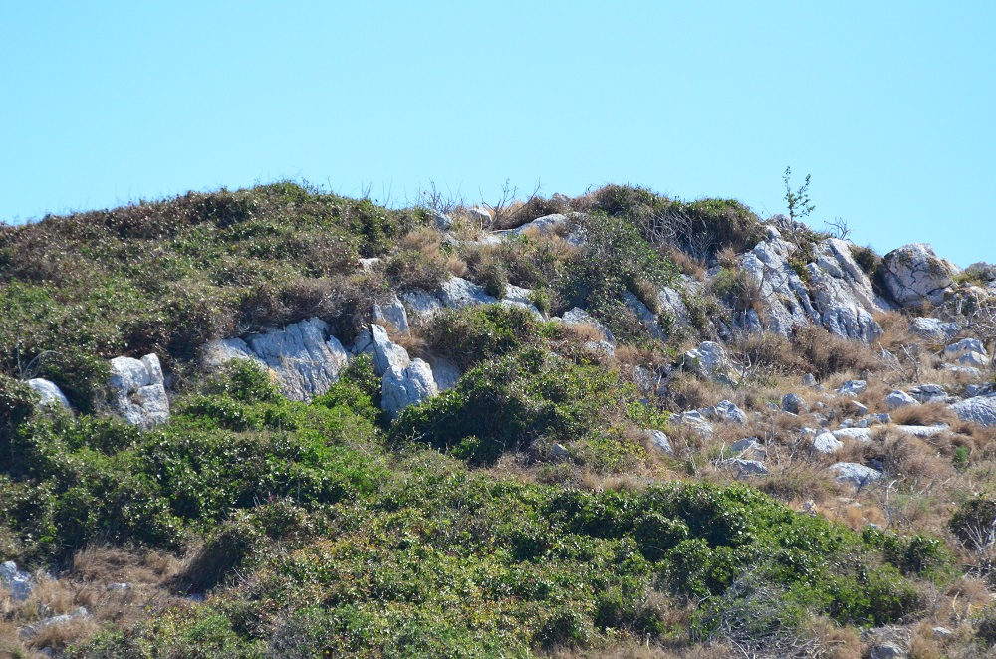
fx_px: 11594
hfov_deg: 4.9
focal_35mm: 420
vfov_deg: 3.3
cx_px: 498
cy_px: 330
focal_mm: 280
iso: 2000
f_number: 6.3
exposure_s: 1/6400
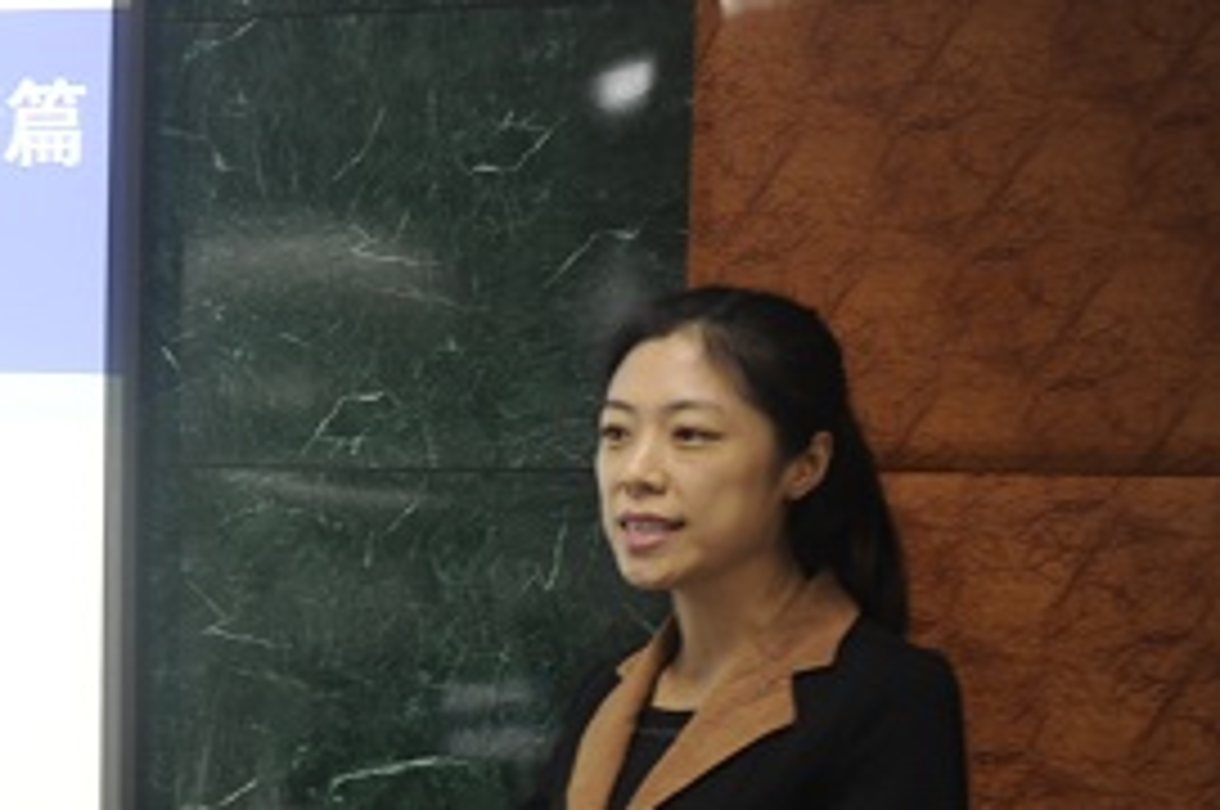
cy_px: 596
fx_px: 2877
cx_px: -182
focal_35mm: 85
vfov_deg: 16.0
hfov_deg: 22.4
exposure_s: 1/20
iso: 320
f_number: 2.8
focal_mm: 36
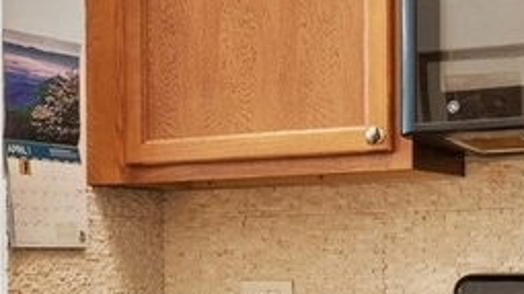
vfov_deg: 11.6
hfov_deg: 19.4
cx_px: -113
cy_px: 267
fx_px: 1435
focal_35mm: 103
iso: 400
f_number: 9.5
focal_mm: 15.5
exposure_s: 1/3
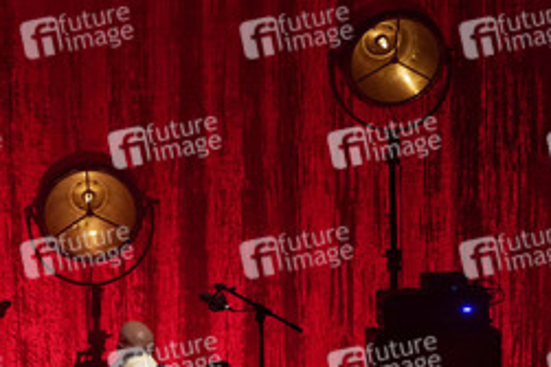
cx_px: 106
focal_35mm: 372
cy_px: 308
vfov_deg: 3.7
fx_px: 5690
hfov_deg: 5.5
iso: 4000
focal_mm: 207
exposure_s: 1/320
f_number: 6.3
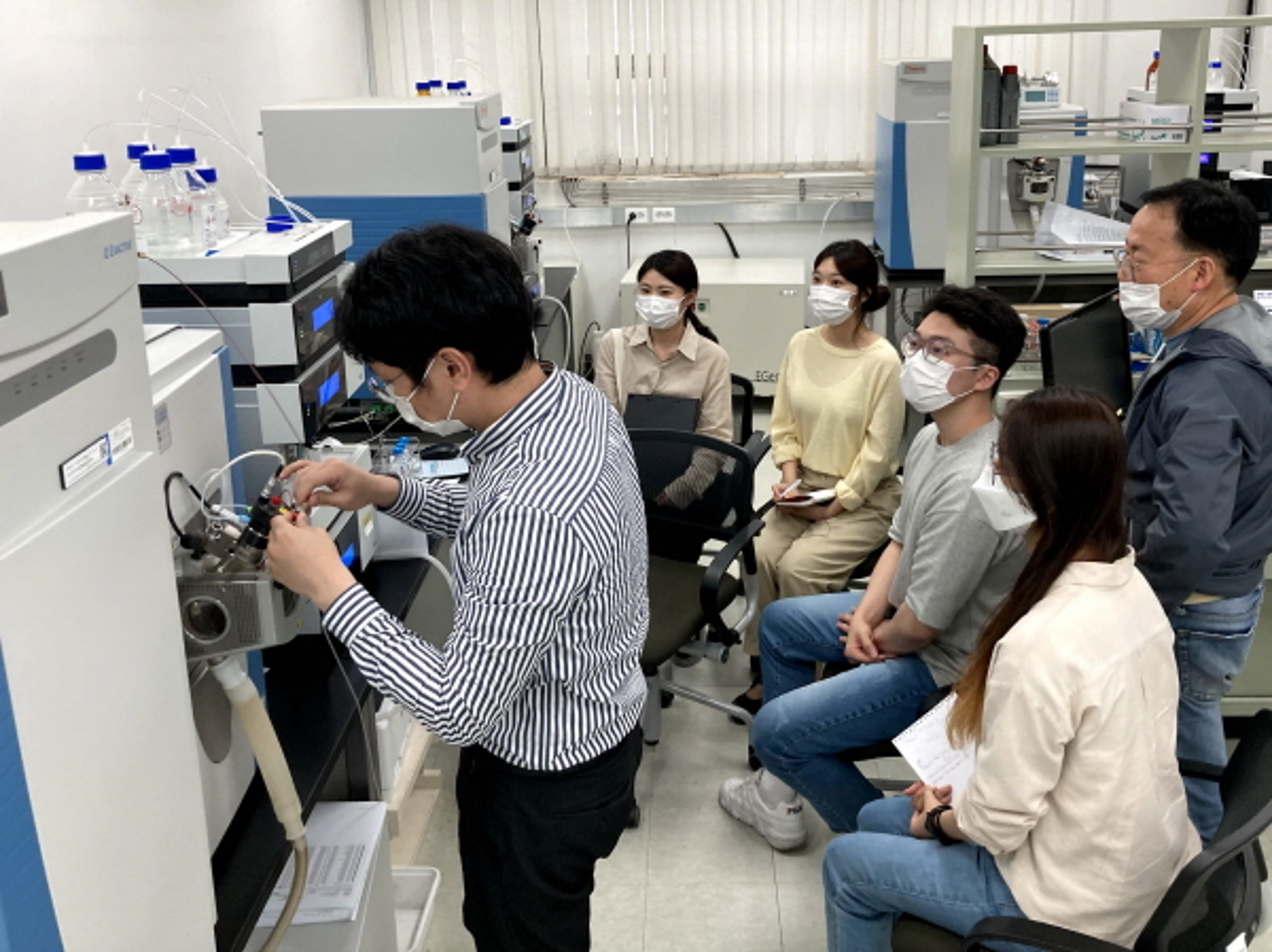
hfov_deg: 63.5
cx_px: 636
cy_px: 476
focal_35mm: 28
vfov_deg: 49.7
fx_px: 1028
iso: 64
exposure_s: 1/120
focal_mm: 3.99
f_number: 1.8
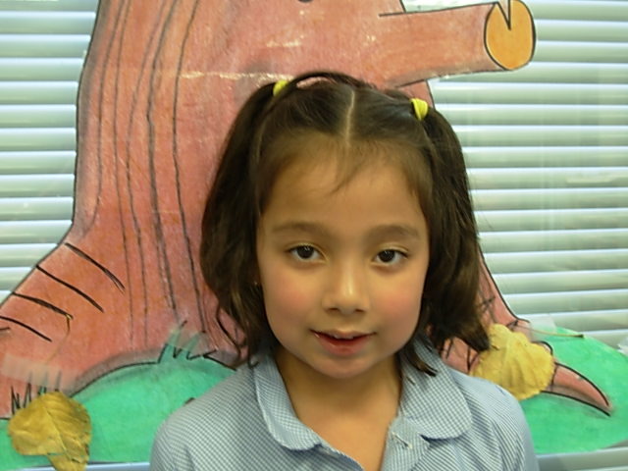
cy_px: 236
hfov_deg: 36.8
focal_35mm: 52
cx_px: 314
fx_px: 943
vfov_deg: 28.0
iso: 50
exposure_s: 1/7.6
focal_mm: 8.5
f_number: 3.2
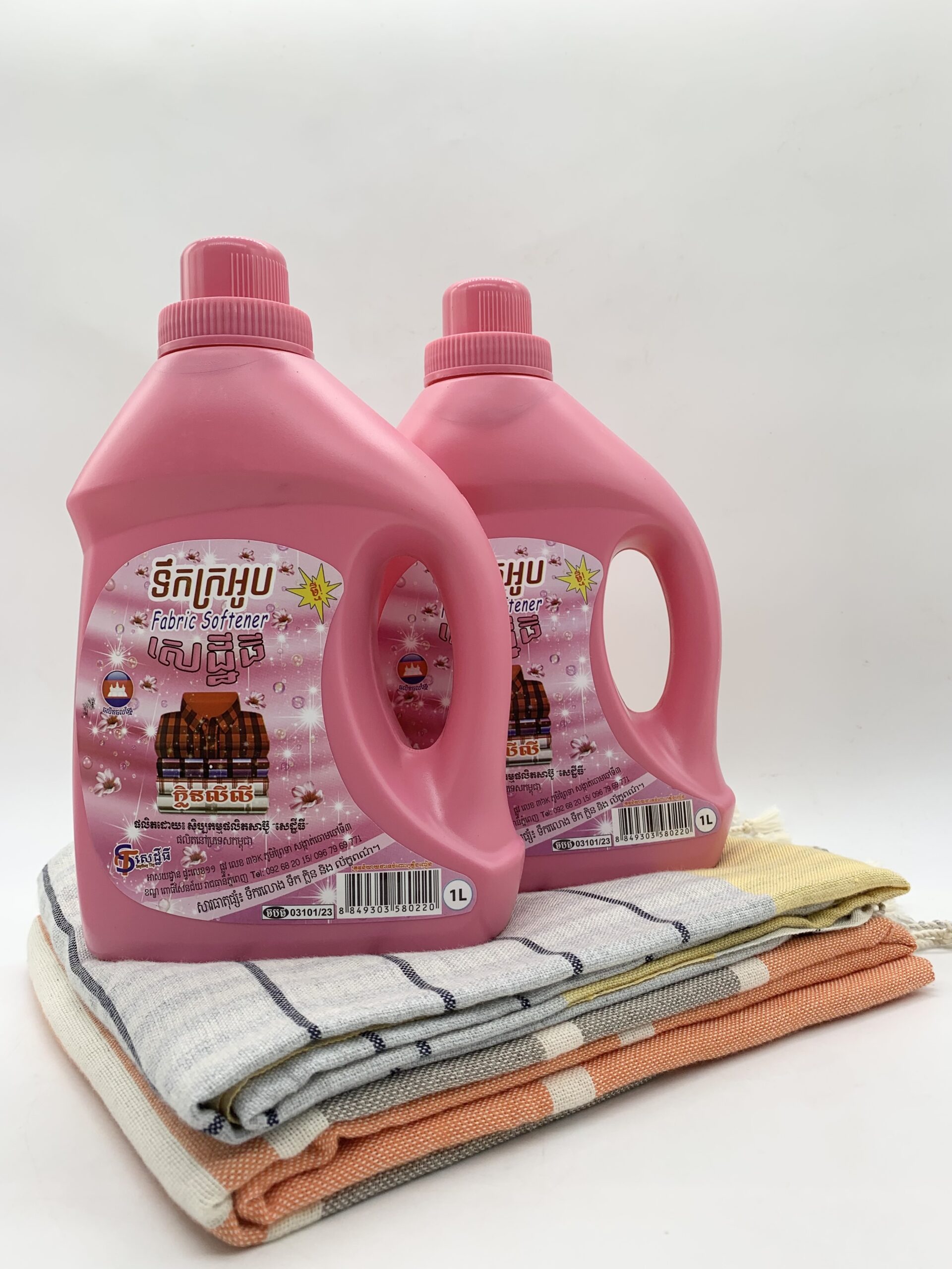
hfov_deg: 53.1
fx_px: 953
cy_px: 634
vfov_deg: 67.3
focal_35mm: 26
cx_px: 476
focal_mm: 4.25
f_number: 1.8
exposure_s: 1/467
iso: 25
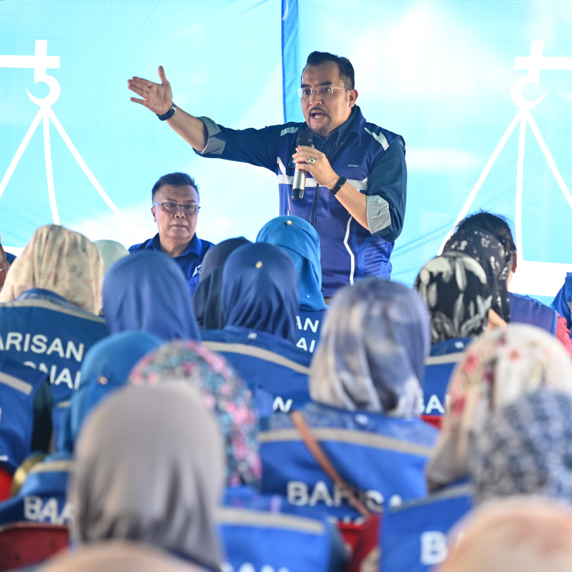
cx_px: 342
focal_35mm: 141
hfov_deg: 12.4
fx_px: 2636
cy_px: 287
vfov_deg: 12.4
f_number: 4
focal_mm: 110
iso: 640
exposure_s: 1/200
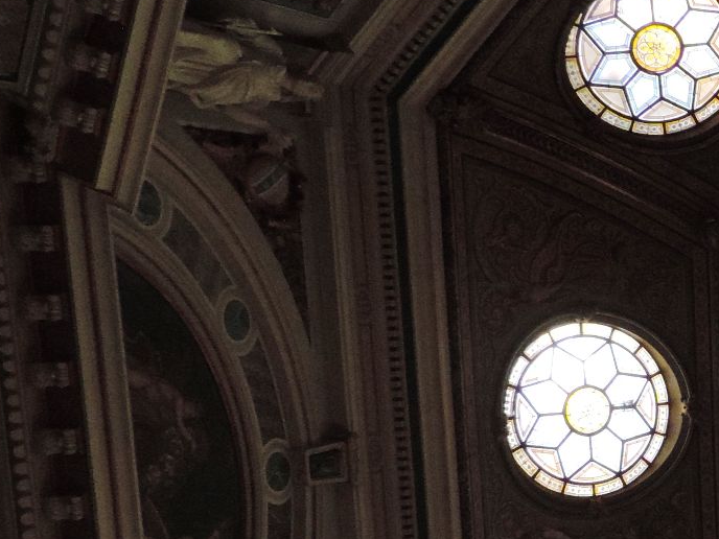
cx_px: 988
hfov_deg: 24.4
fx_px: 1392
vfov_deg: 21.3
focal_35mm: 67
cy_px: 519
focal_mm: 4.3
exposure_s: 1/60
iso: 720
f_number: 3
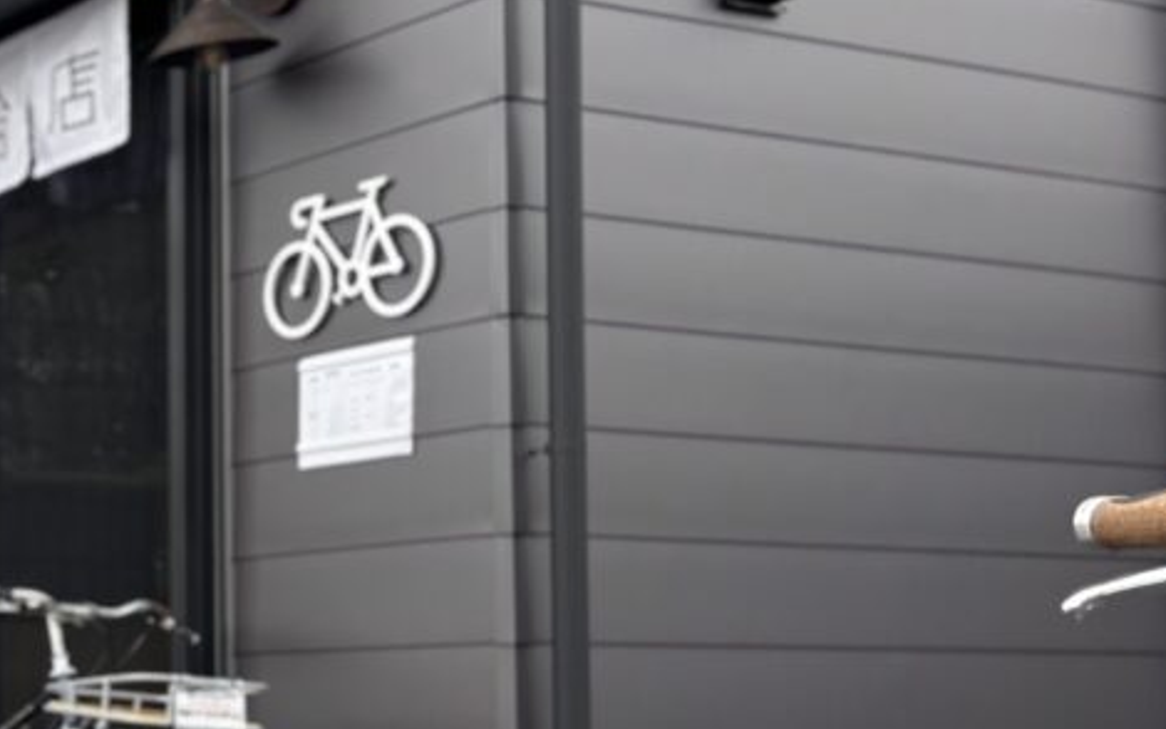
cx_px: -345
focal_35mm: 75
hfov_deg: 24.1
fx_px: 2384
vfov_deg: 17.2
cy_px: 650
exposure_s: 1/781
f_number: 1.6
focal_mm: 5.96
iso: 50
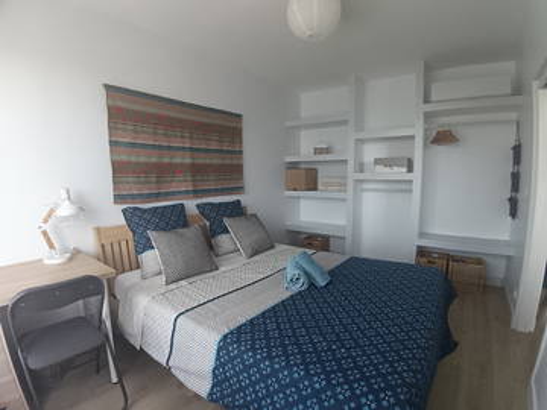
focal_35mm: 17
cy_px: 205
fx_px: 269
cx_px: 274
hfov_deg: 91.0
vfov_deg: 74.7
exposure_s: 1/100
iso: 578
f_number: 2.2
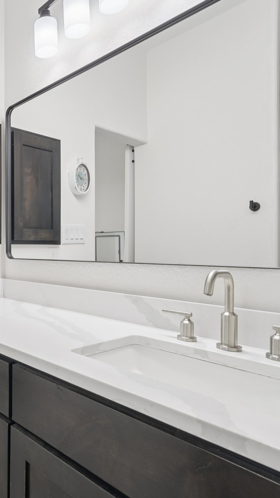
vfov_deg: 71.9
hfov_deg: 38.9
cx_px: -5
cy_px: 250
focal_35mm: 26
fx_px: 343
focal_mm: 16
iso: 250
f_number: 8
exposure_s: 1/30
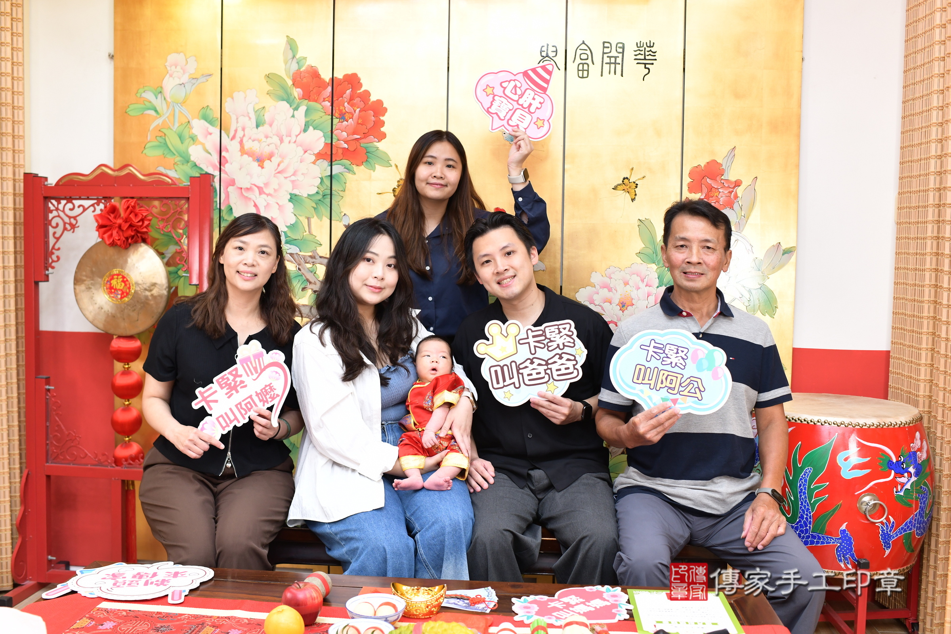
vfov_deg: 37.9
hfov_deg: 54.4
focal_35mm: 35
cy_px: 317
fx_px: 925
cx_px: 476
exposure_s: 1/200
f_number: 4.5
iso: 1000
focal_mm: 35
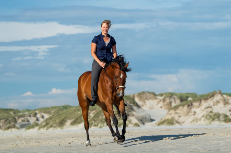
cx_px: 116
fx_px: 943
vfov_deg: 9.3
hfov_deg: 14.0
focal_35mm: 147
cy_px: 76
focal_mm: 98
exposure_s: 1/640
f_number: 4
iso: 100
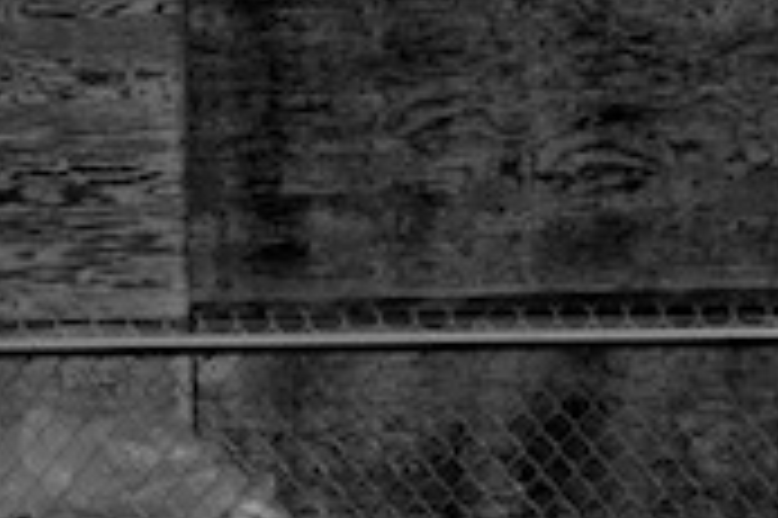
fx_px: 10061
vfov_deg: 2.9
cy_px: -241
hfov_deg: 4.4
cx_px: 688
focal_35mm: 466
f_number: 11
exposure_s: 1/500
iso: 360
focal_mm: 42
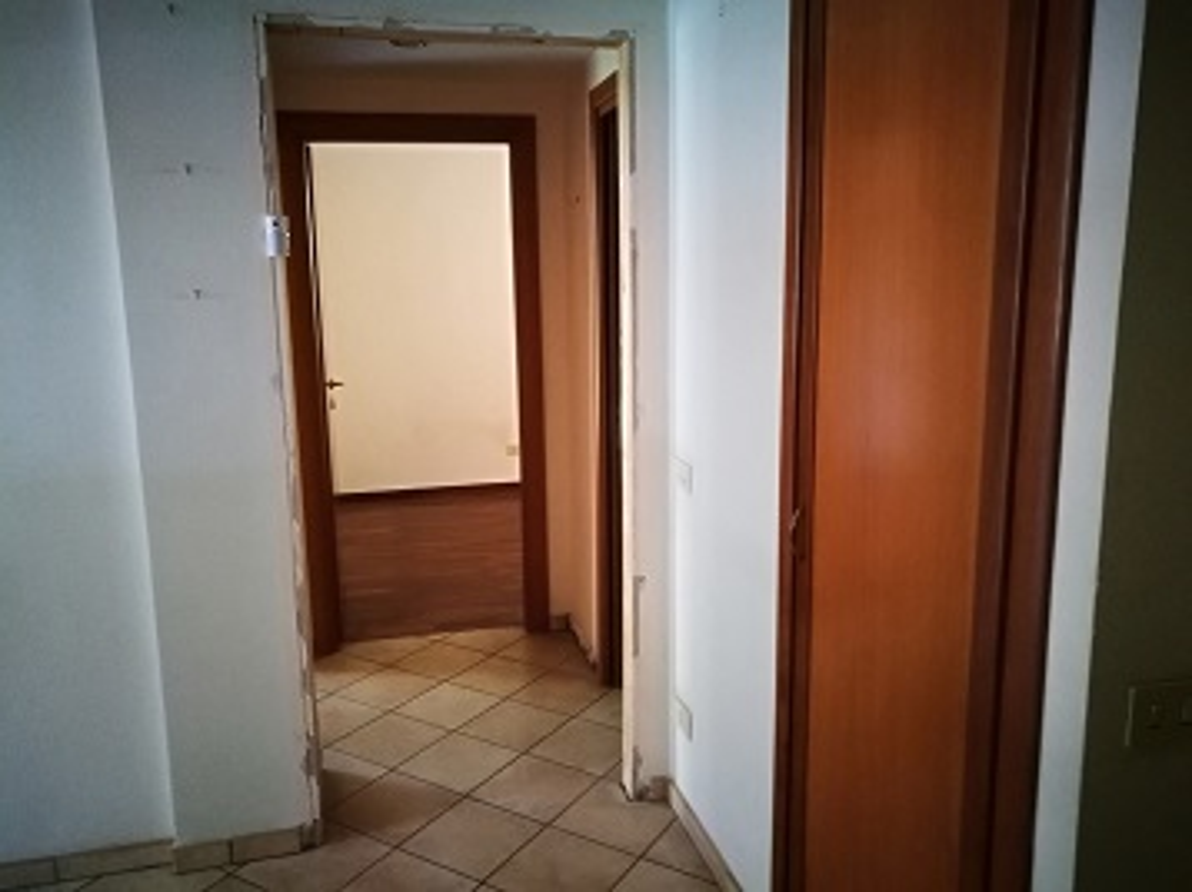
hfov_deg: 65.4
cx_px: 596
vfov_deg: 51.3
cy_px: 446
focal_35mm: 27
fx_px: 929
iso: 800
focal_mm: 4.5
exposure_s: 1/16.7
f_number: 2.2
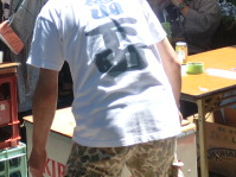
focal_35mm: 90
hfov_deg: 20.6
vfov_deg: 15.7
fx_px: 613
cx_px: -33
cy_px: -42
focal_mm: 5
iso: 100
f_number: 3
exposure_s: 1/400
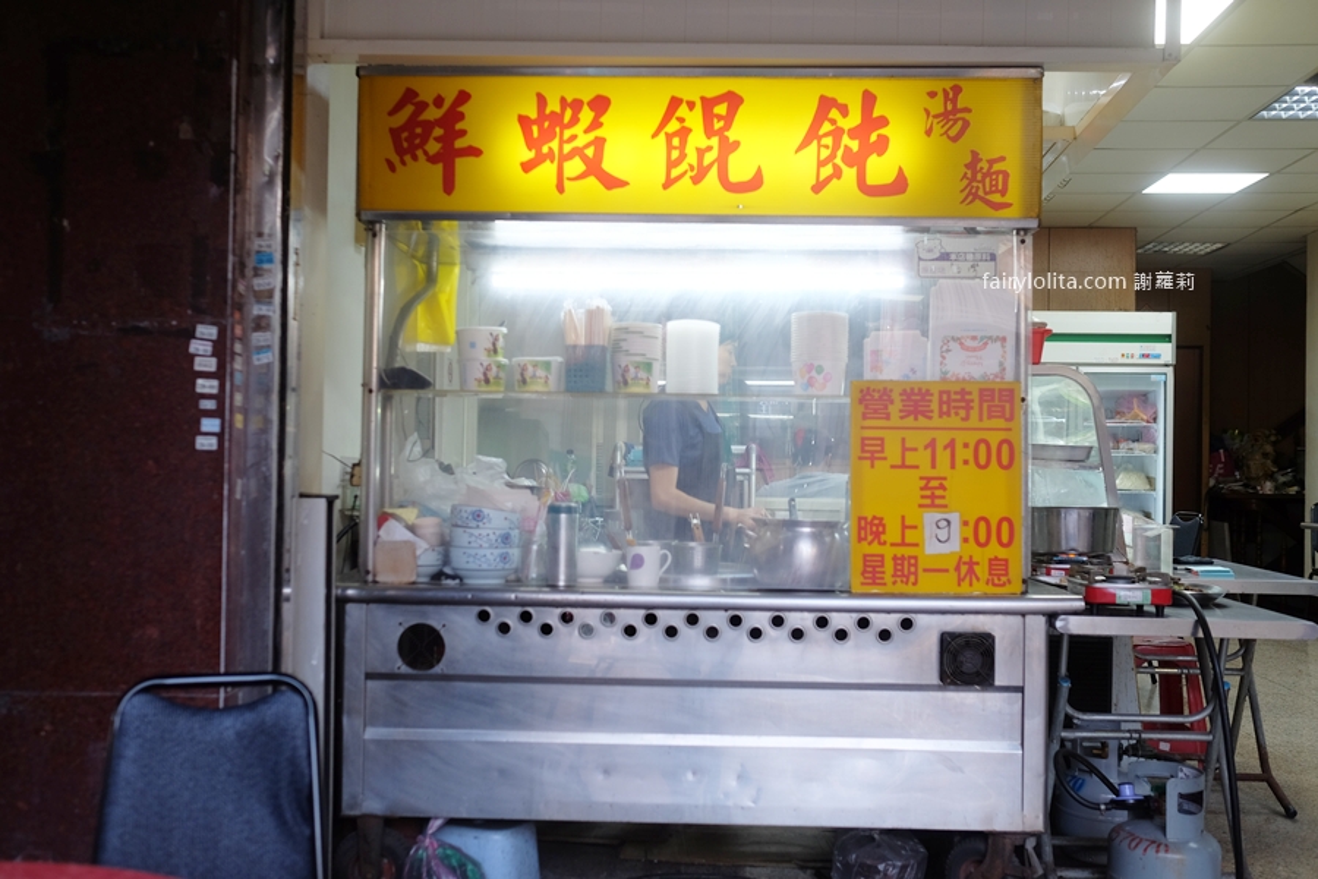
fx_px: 1281
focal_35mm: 35
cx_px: 659
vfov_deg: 37.9
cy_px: 440
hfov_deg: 54.4
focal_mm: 23
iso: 200
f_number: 2.8
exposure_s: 1/34
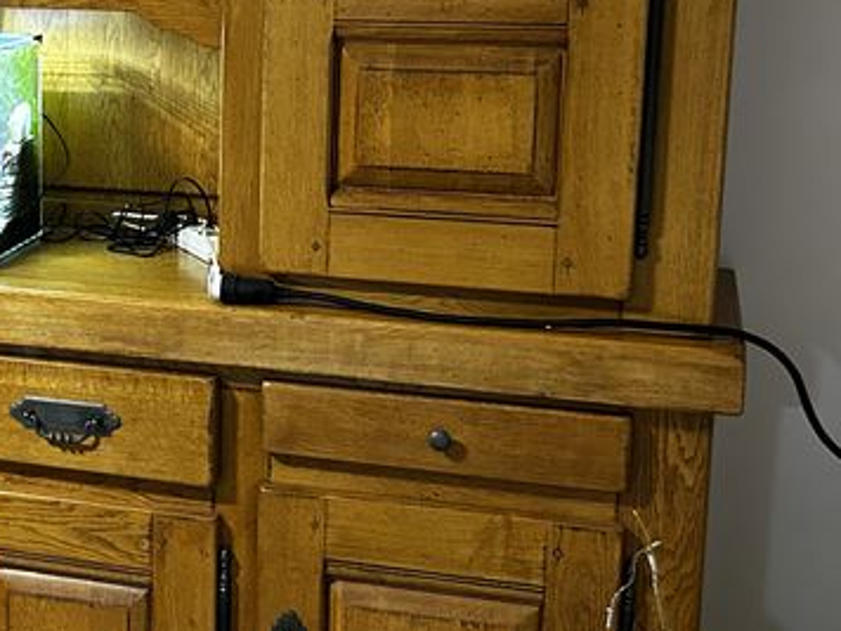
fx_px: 1774
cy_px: 189
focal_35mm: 73
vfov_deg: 20.1
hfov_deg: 25.5
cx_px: 19
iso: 500
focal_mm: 5.7
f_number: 1.5
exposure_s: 1/50
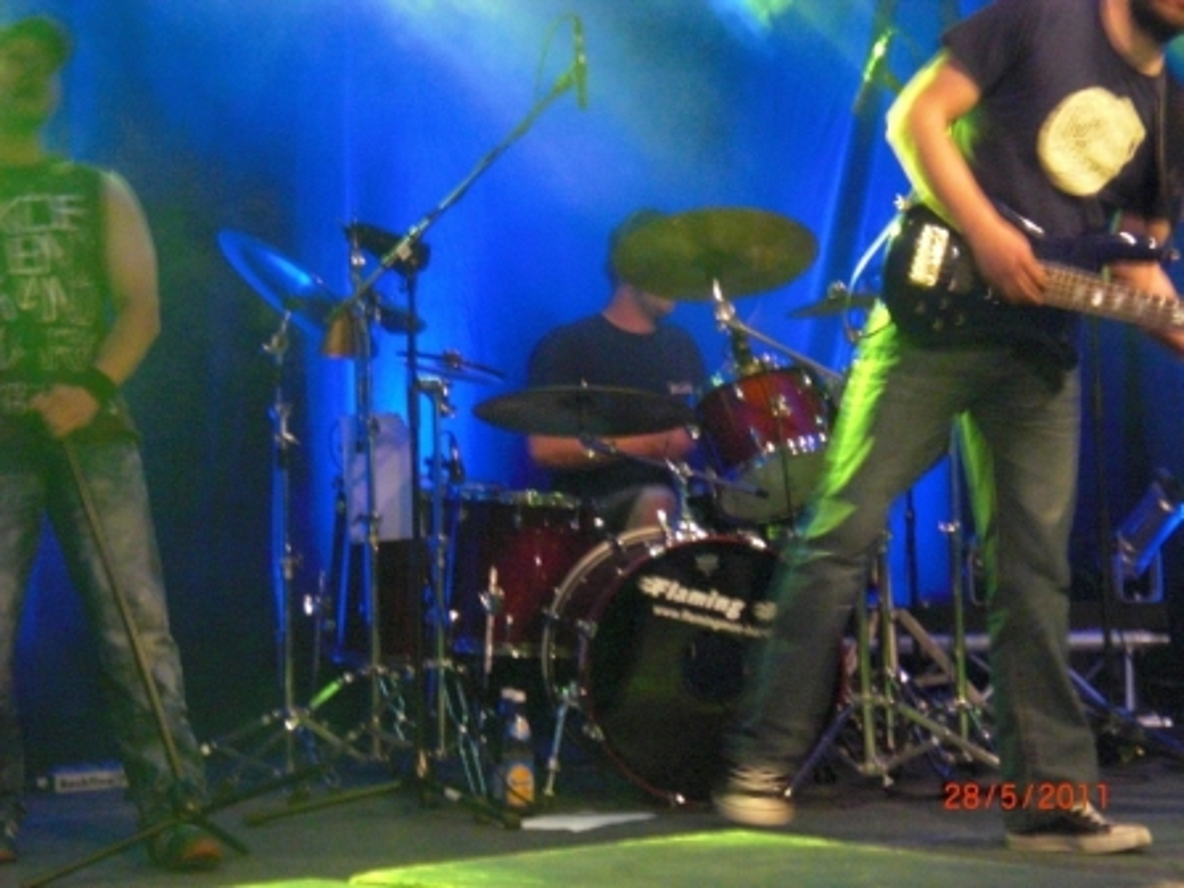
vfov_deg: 13.0
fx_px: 3899
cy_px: 444
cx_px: 592
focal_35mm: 114
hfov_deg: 17.3
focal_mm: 18.9
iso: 800
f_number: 5.9
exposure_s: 1/8
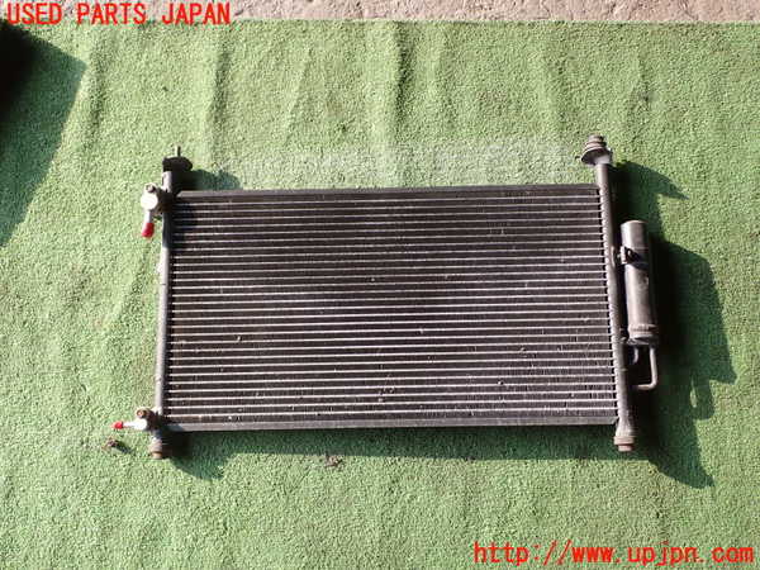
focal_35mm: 36
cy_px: 285
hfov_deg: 51.4
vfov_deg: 39.7
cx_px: 380
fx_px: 790
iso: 100
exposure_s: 1/100
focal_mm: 6.37
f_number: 3.5
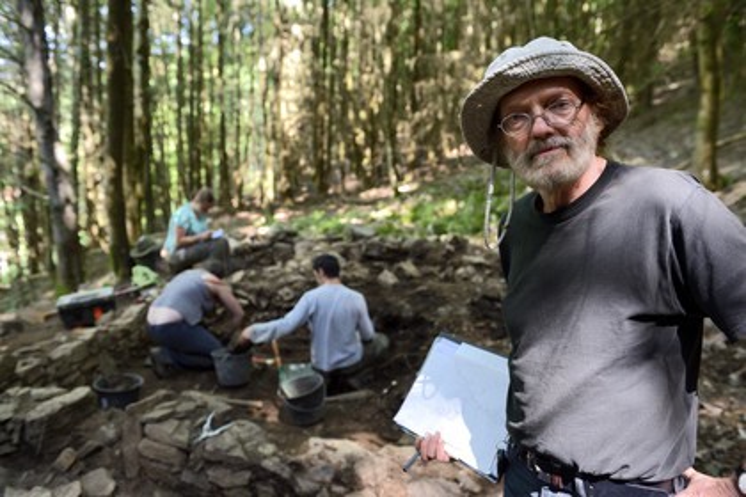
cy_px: 248
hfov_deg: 60.3
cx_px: 373
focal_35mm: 31
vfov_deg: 42.3
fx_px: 642
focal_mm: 31
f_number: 3.5
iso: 800
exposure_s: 1/80
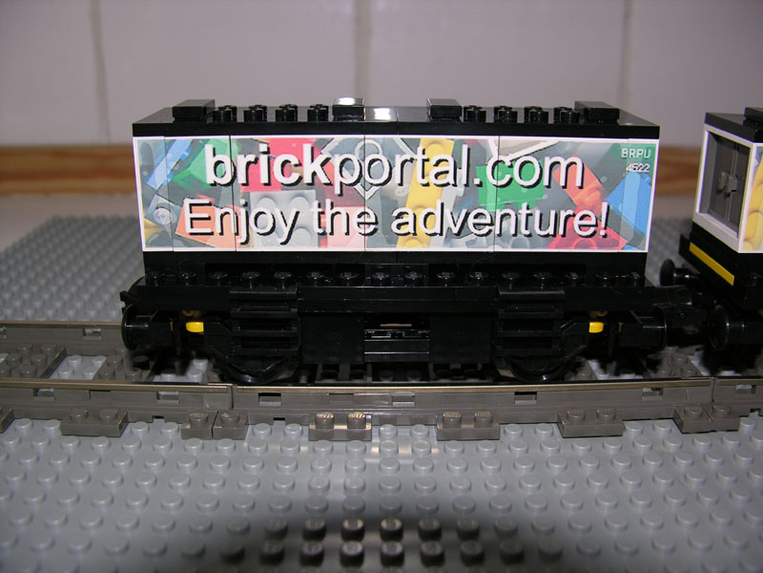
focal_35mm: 35
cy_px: 286
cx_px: 382
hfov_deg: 52.6
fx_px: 771
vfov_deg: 40.7
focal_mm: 8.9
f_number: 2.8
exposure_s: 1/60.1
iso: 50
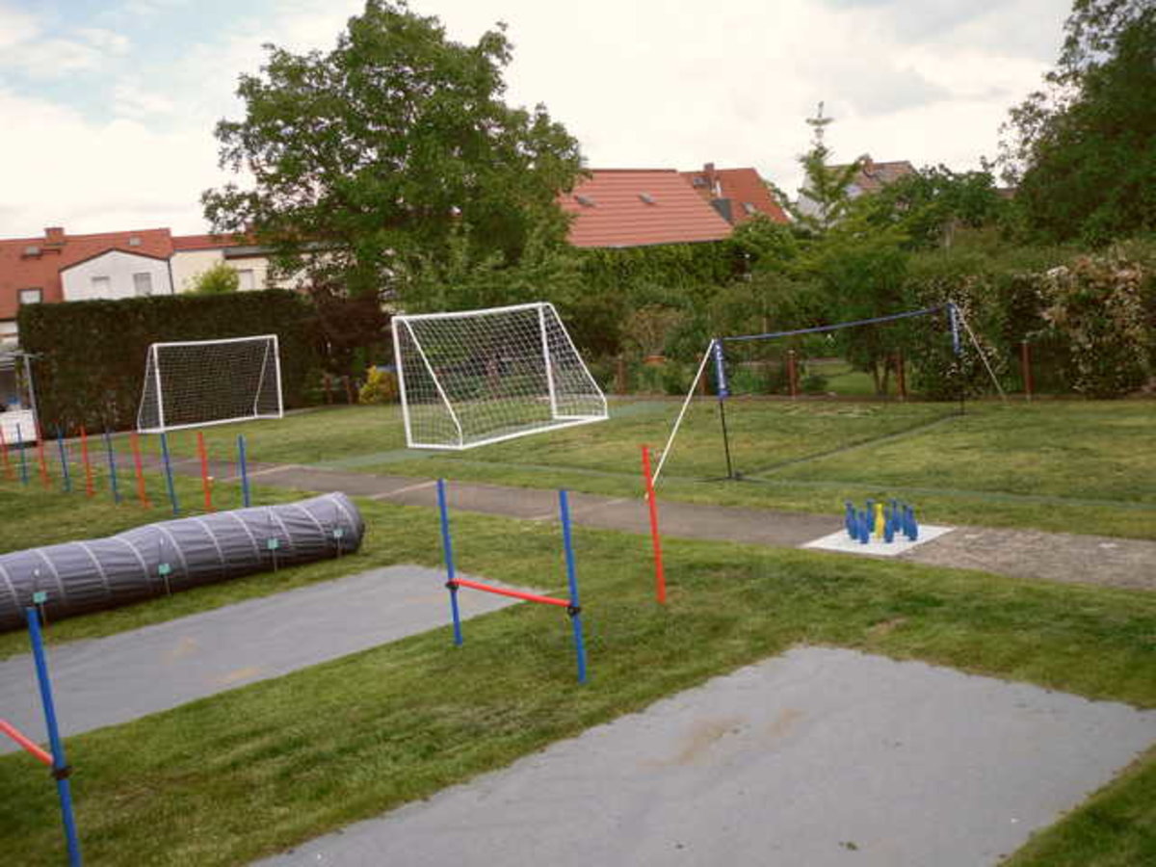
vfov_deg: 40.7
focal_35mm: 35
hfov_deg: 52.6
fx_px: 1169
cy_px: 434
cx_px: 578
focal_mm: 6.3
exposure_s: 1/362
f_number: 3.5
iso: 80
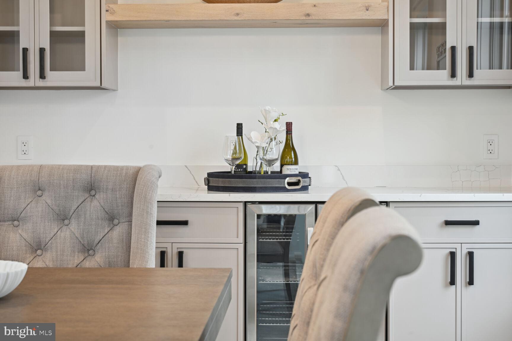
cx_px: 256
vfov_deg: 22.6
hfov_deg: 33.4
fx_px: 853
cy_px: 170
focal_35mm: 60
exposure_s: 1/10
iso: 200
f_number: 9
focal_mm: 60
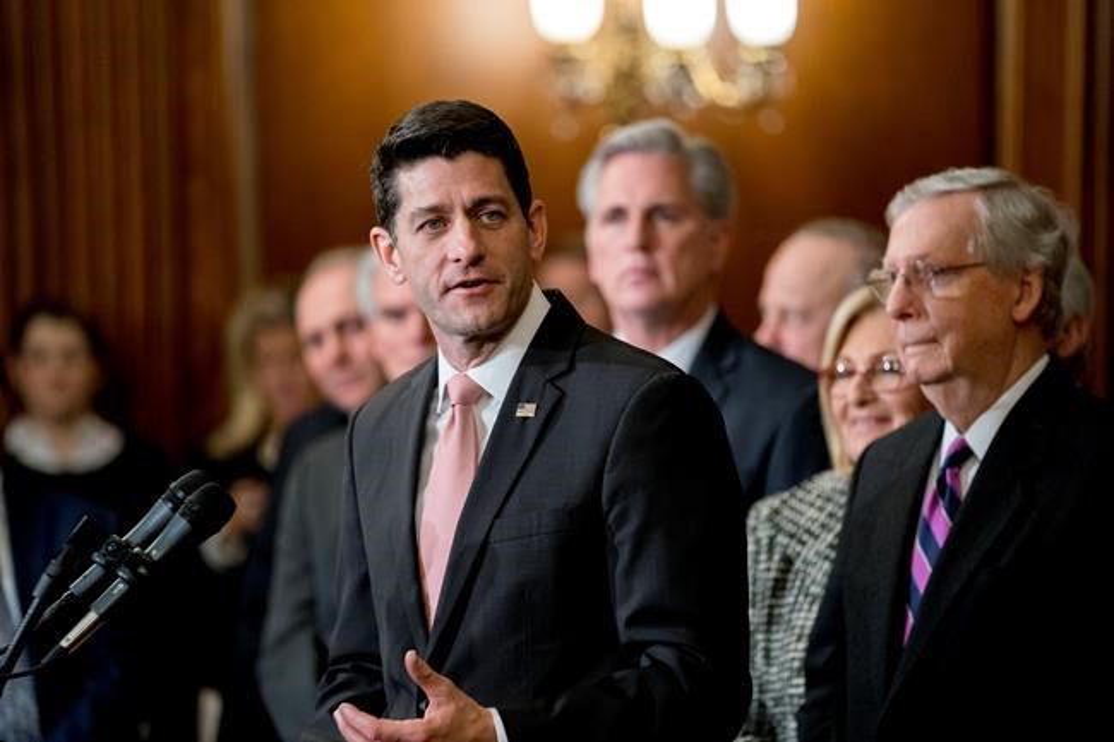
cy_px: 371
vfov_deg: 7.1
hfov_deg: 10.7
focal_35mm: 192
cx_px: 557
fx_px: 5939
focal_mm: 192
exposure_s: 1/320
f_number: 2.8
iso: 3200
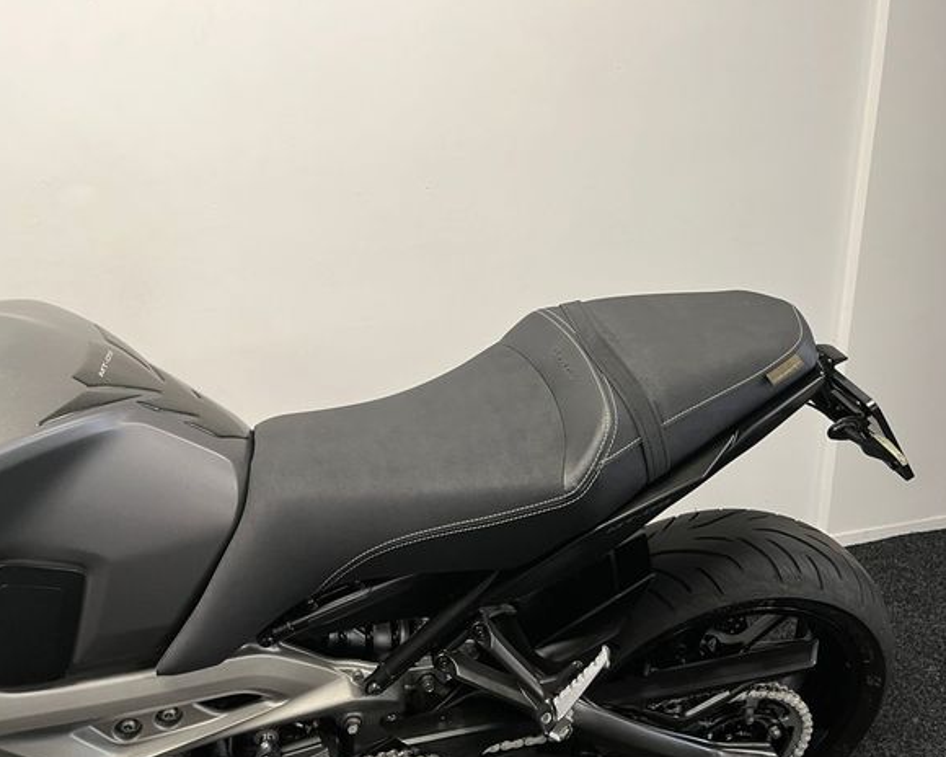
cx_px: 517
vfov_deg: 51.5
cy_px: 385
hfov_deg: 62.1
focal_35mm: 28
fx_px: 784
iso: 80
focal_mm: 5.1
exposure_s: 1/50
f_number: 1.6
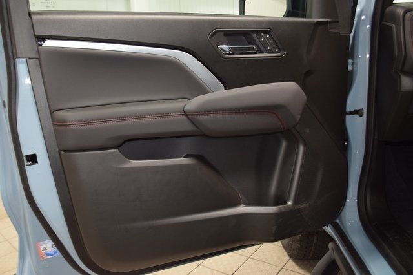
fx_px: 379
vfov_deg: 40.0
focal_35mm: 33
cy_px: 138
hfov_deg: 57.2
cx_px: 206
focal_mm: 22
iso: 1000
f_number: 3.8
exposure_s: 1/30
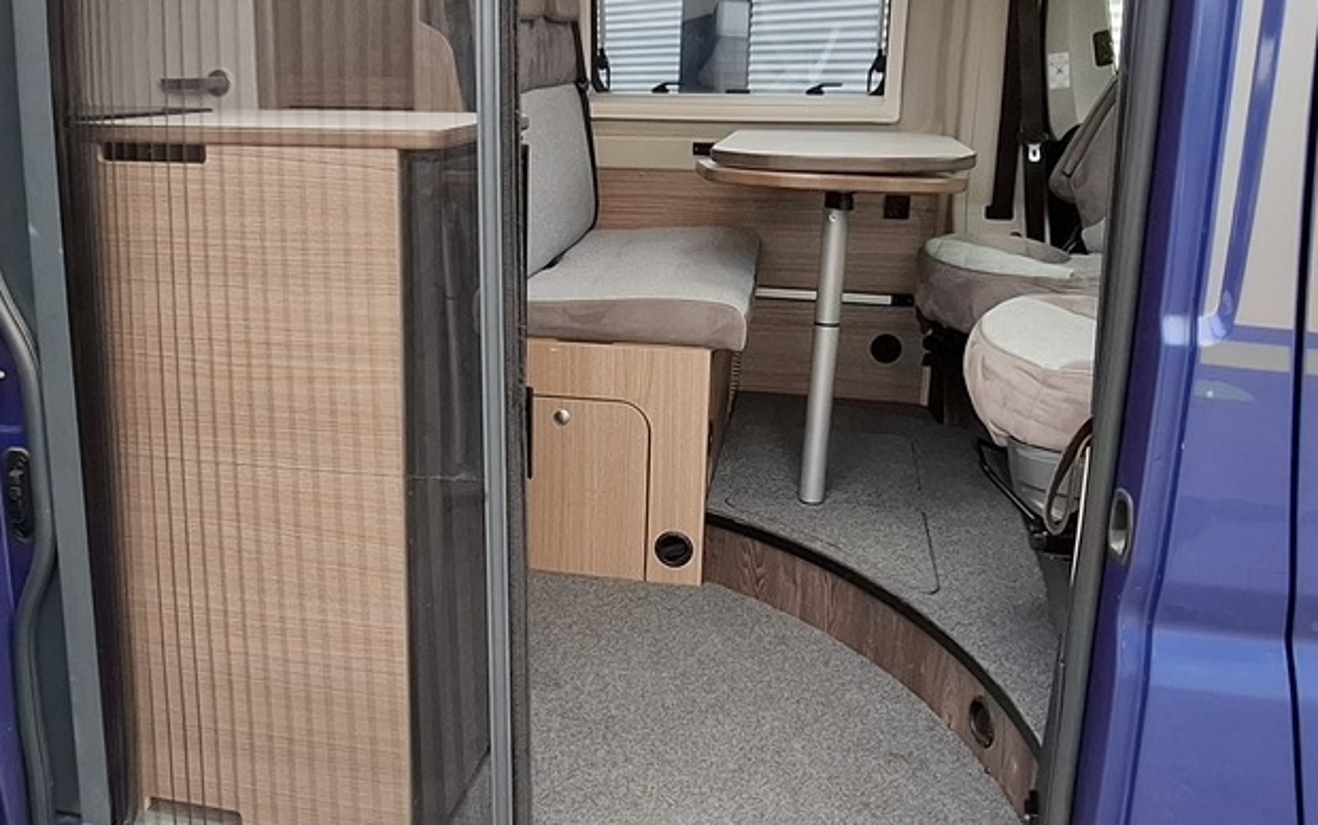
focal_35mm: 32
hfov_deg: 59.2
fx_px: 1150
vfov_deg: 39.3
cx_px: 538
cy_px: 340
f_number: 2.2
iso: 40
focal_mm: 1.74
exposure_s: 1/50
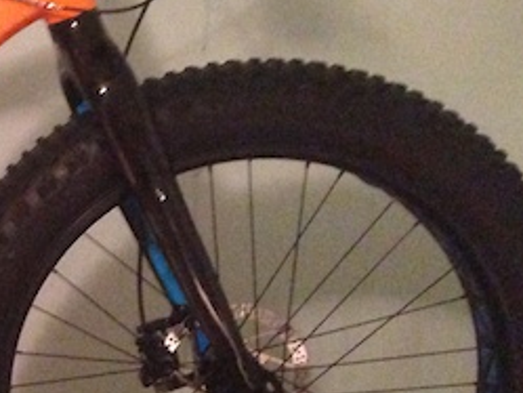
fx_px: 1602
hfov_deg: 16.9
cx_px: -252
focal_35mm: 106
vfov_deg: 13.9
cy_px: 313
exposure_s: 1/15
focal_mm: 4.12
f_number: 2.4
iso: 800
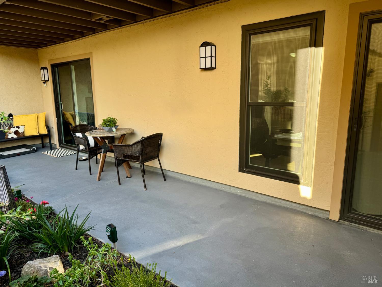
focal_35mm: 24
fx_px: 265
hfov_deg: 71.6
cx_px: 191
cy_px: 144
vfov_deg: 56.8
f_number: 1.78
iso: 64
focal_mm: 6.76
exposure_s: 1/174
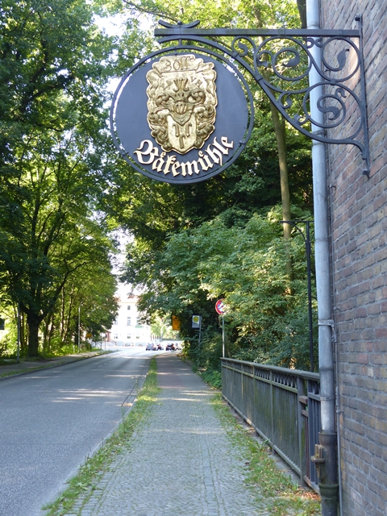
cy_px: 258
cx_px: 194
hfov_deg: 34.3
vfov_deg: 44.8
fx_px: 626
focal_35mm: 42
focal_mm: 7.4
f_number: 2.8
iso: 100
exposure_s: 1/60
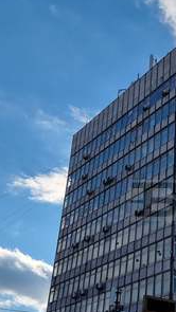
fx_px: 456
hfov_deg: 20.5
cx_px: 208
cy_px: 200
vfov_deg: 37.5
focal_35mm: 55
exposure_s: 1/1808
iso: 50
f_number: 1.8
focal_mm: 6.7
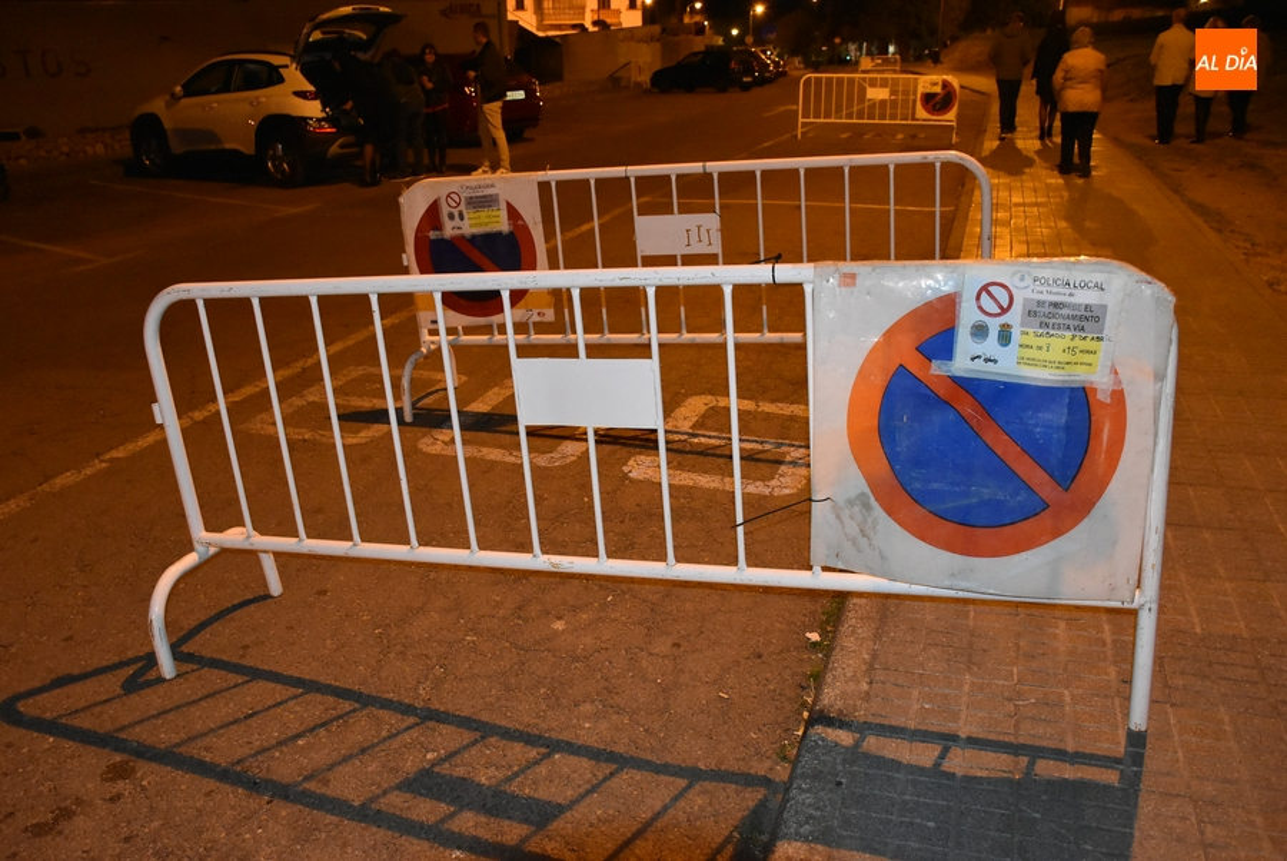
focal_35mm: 30
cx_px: 644
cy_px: 430
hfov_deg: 61.9
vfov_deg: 43.7
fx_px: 1074
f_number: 3.5
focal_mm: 20
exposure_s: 1/60
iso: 4500
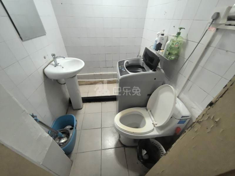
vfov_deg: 89.9
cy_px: 88
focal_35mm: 13
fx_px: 88
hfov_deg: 106.2
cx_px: 118
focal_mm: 1.95
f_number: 2.2
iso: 640
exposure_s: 1/33.3
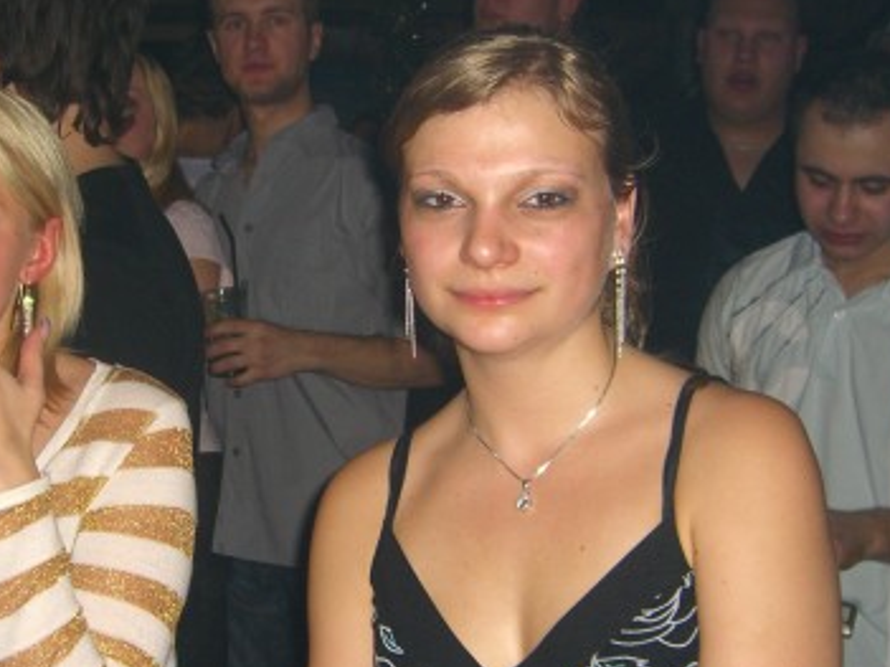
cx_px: 304
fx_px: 1671
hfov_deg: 29.6
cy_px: 380
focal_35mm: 65
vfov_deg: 22.6
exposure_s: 1/60
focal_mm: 7.9
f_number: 2.8
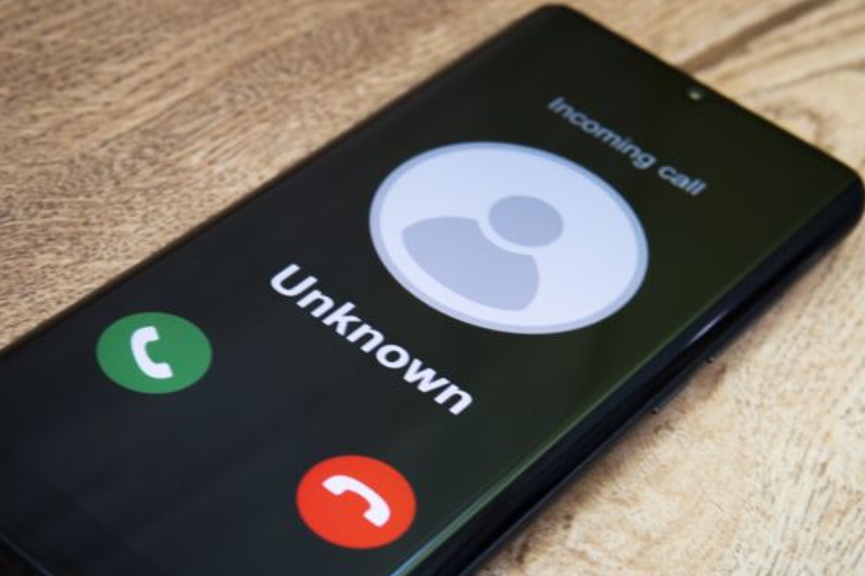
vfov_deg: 20.8
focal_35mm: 65
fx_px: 1561
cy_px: 383
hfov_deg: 30.9
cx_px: 381
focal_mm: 30
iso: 100
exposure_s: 1/2
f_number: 5.6
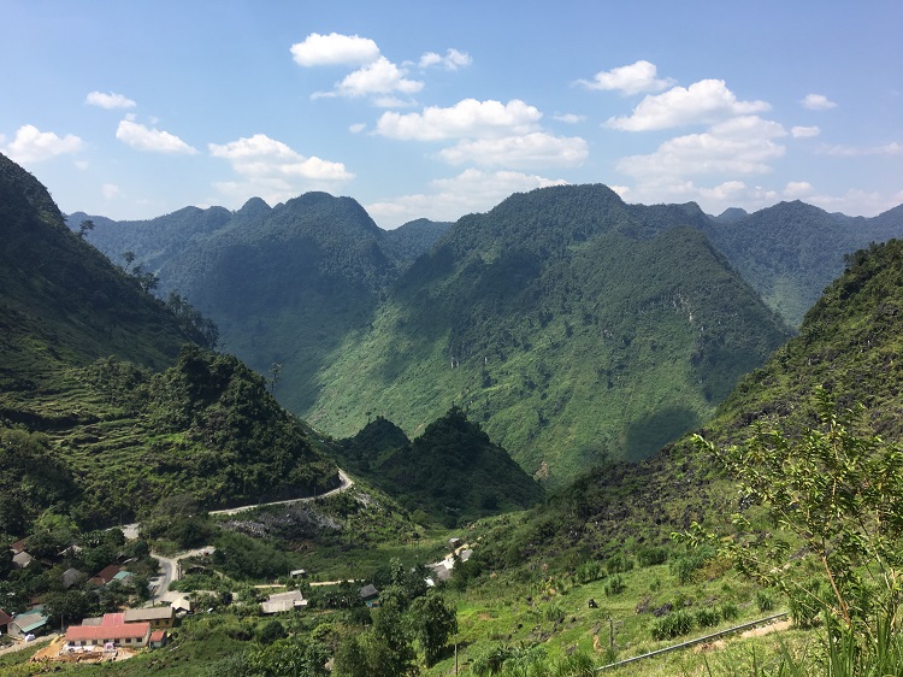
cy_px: 338
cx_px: 452
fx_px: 756
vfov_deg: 48.2
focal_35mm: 29
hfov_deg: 61.7
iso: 25
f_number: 2.2
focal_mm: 4.15
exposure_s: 1/1538
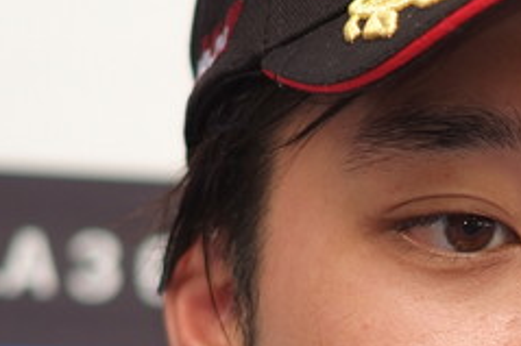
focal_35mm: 814
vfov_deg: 1.7
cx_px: 569
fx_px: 11772
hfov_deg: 2.5
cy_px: 418
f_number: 2.8
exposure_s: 1/250
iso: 400
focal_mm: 180
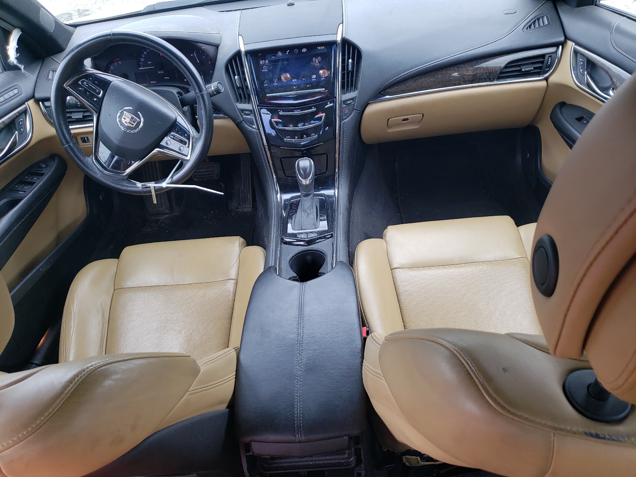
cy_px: 238
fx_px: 478
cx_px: 318
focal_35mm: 26
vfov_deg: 53.1
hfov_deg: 67.3
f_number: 1.5
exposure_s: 1/208
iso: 50
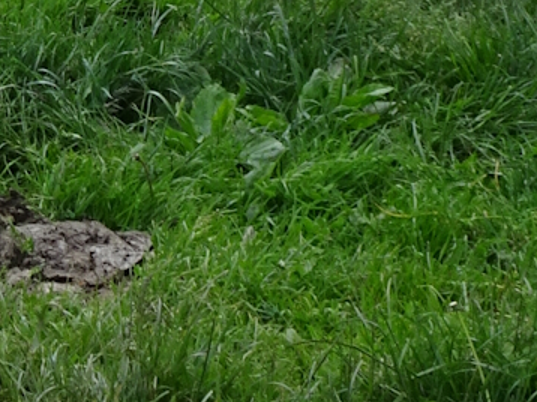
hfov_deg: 8.7
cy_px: -642
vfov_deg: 6.4
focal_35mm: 220
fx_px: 3411
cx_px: -406
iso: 80
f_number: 4
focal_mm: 7.05
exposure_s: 1/320
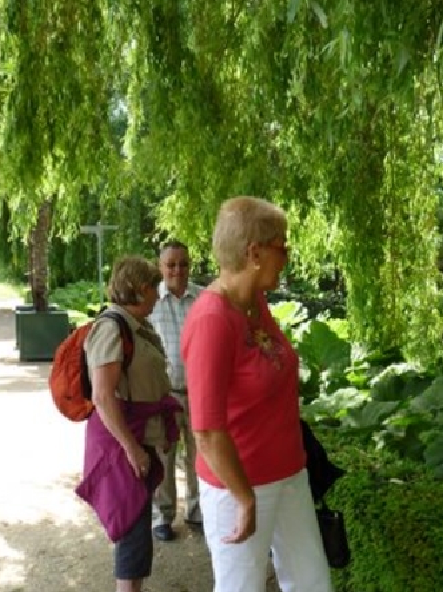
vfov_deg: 44.8
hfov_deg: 34.2
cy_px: 297
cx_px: 274
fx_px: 717
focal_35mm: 42
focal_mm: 5.5
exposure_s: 1/125
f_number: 2.8
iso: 80
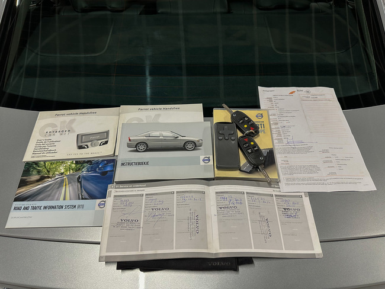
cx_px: 192
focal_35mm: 24
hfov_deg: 71.6
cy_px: 144
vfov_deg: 56.8
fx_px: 267
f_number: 1.78
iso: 200
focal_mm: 6.86
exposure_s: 1/100
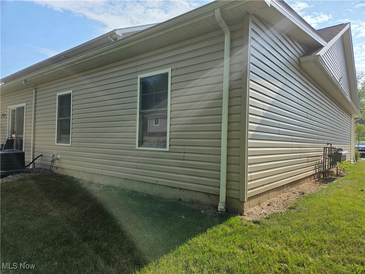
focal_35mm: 23
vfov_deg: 58.9
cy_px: 137
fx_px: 243
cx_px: 182
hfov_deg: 73.9
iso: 80
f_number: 1.8
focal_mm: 5.4
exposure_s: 1/10000
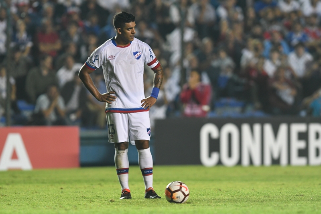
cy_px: 107
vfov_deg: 2.3
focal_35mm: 600
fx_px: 5349
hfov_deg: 3.4
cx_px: 160
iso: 2000
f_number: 3.5
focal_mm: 400
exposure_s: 1/640
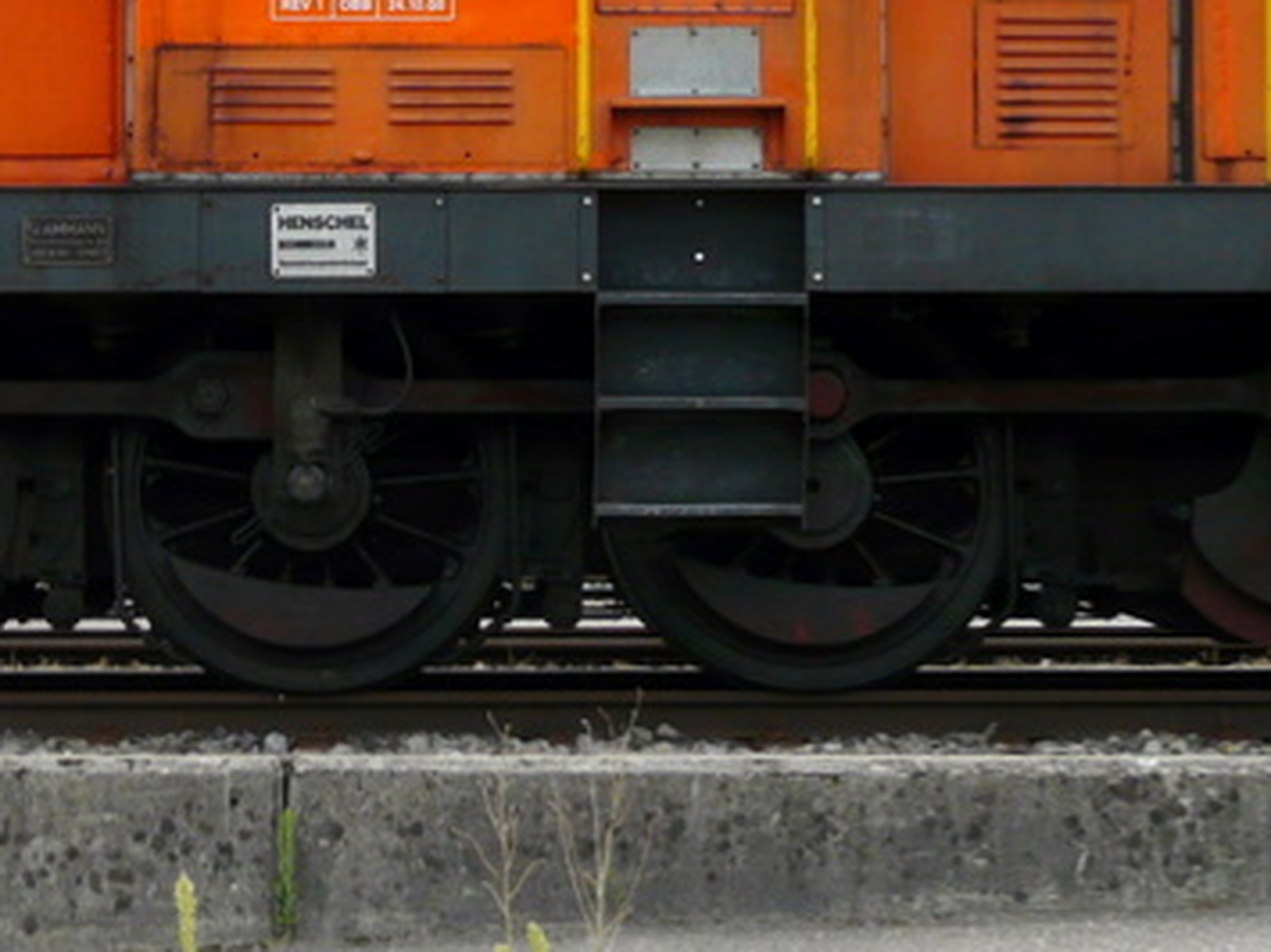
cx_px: 444
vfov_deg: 10.7
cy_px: 32
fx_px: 5065
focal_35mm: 138
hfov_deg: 14.3
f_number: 5.6
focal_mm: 8.1
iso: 100
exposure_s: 1/250
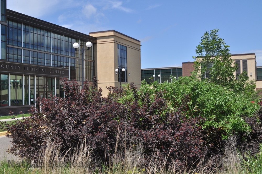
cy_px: 87
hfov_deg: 45.0
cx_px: 131
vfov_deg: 30.8
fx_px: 316
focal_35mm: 44
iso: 250
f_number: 11
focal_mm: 29
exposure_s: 1/400
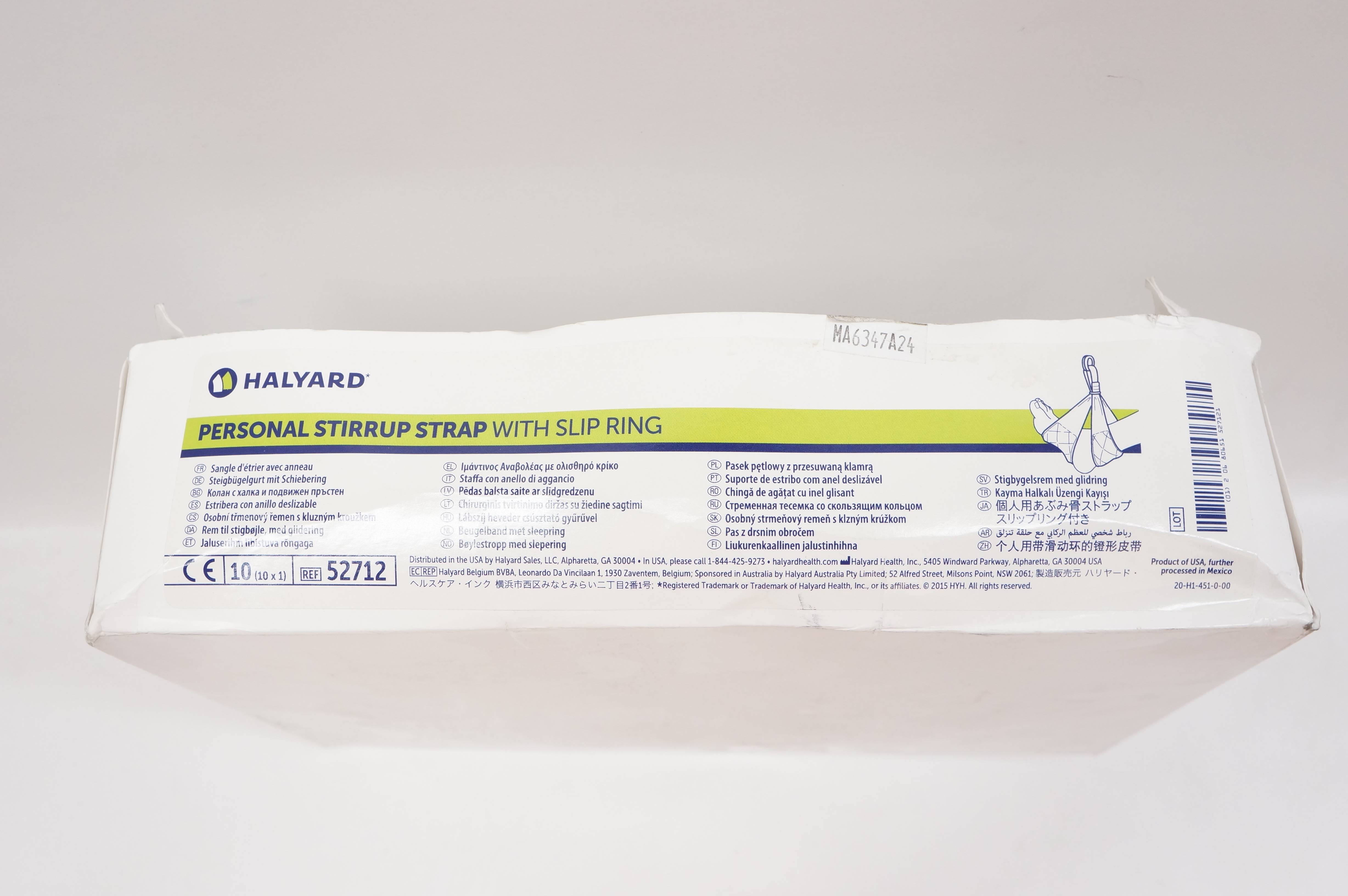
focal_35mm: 36
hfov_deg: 53.2
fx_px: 1347
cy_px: 448
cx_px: 674
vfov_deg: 36.8
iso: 800
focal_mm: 24
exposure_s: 1/100
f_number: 7.1
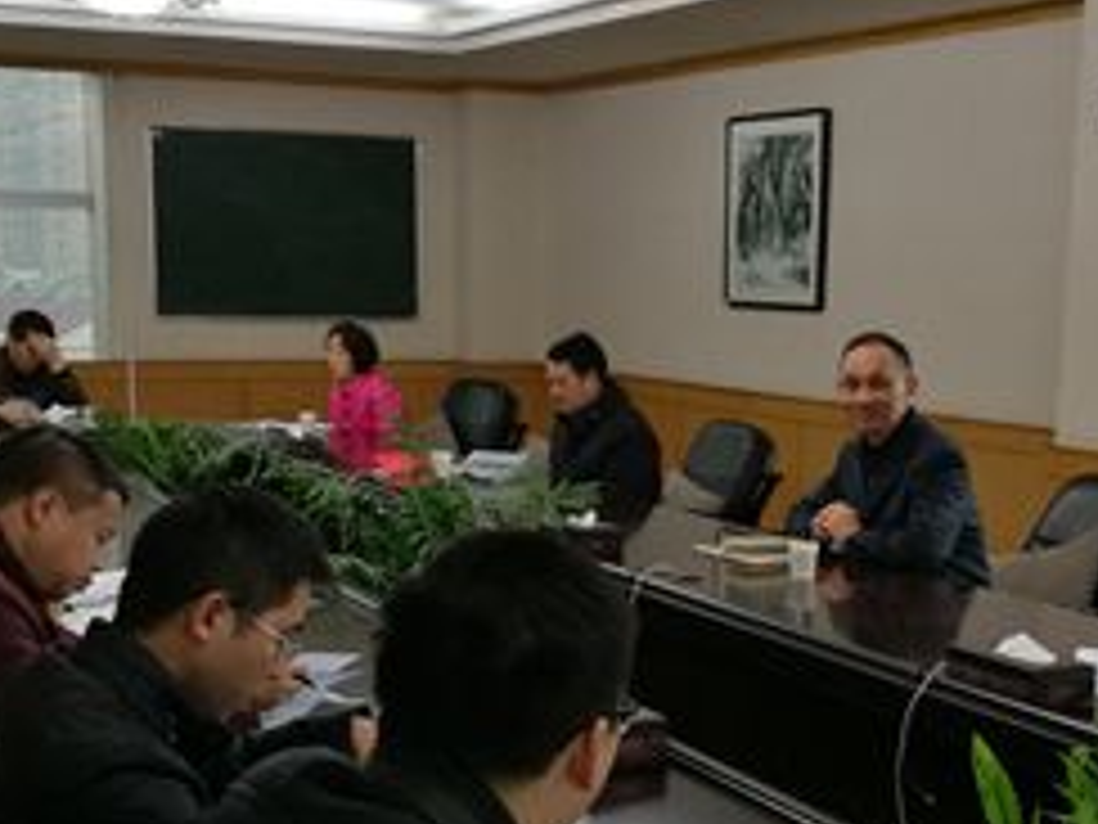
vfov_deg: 23.1
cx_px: 652
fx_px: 1967
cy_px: 720
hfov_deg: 31.1
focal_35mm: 62
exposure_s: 1/33.3
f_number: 2.2
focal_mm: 4.5
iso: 250
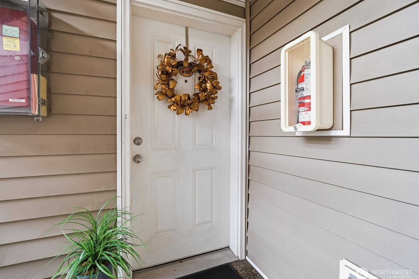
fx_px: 175
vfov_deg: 77.3
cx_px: 195
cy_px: 135
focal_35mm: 15
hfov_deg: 100.2
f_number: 9.5
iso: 400
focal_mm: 14
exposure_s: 1/10
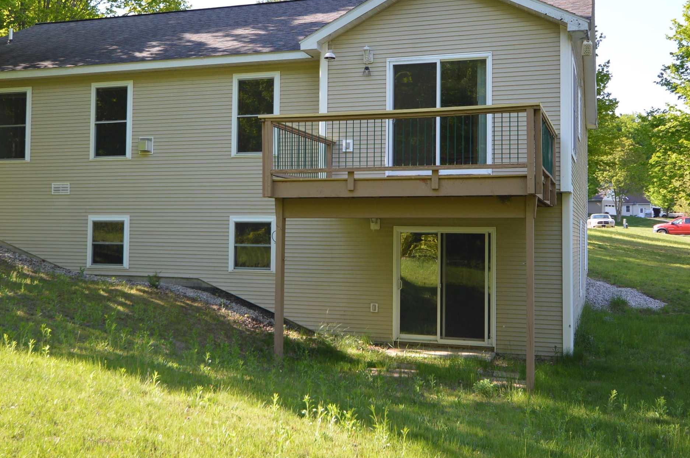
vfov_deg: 31.9
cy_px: 194
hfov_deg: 46.6
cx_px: 318
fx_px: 801
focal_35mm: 42
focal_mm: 17
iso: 140
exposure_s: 1/125
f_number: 5.6
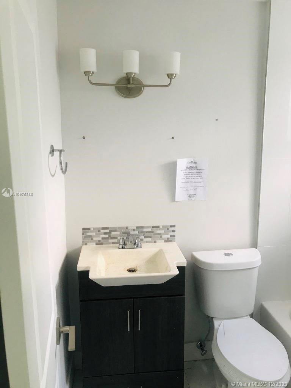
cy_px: 194
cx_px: 146
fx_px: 314
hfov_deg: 49.7
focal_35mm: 28
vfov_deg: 63.4
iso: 40
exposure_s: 1/24
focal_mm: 3.99
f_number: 1.8
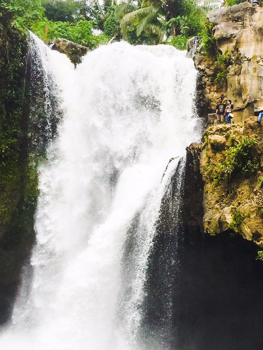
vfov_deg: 32.7
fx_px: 597
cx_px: 221
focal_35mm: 59
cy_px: 180
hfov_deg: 24.3
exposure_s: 1/898
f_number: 2.2
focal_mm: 4.15
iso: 32
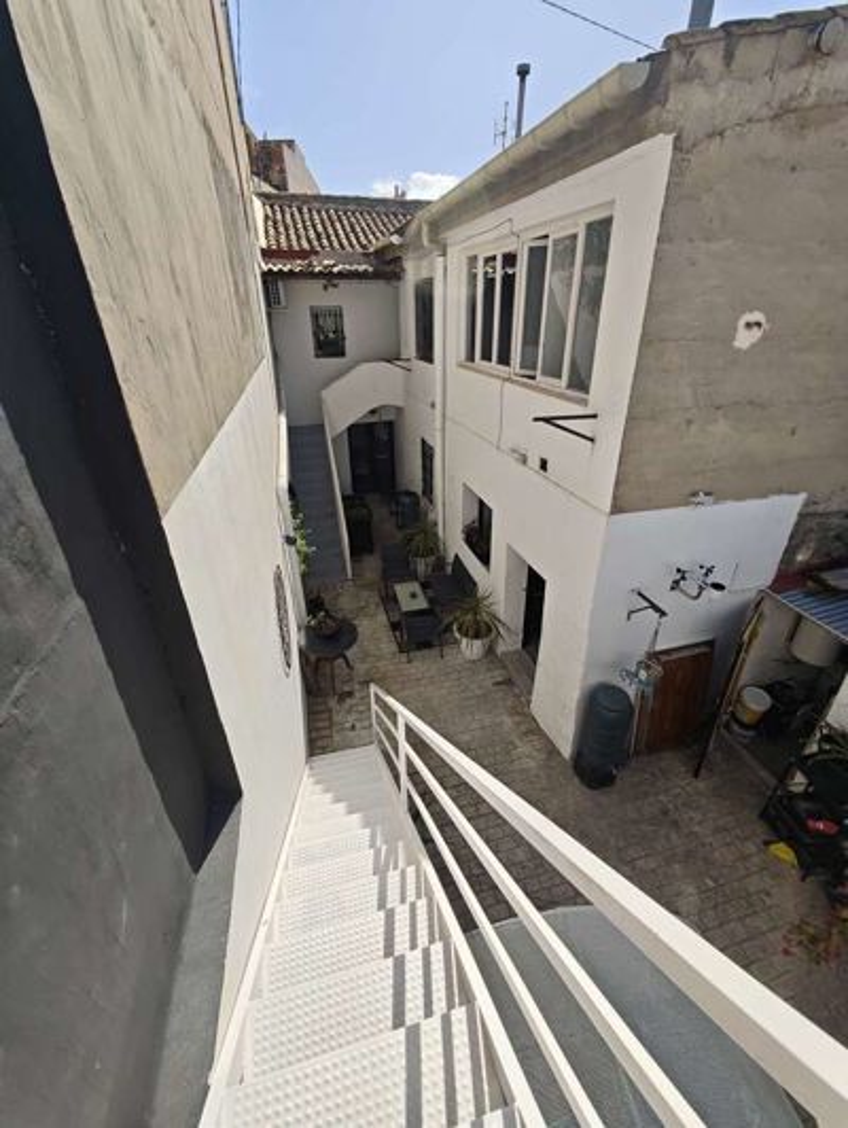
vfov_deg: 102.0
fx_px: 457
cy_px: 564
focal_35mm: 14
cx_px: 424
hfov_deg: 85.8
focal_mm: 2.16
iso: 50
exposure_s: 1/1025
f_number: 2.2
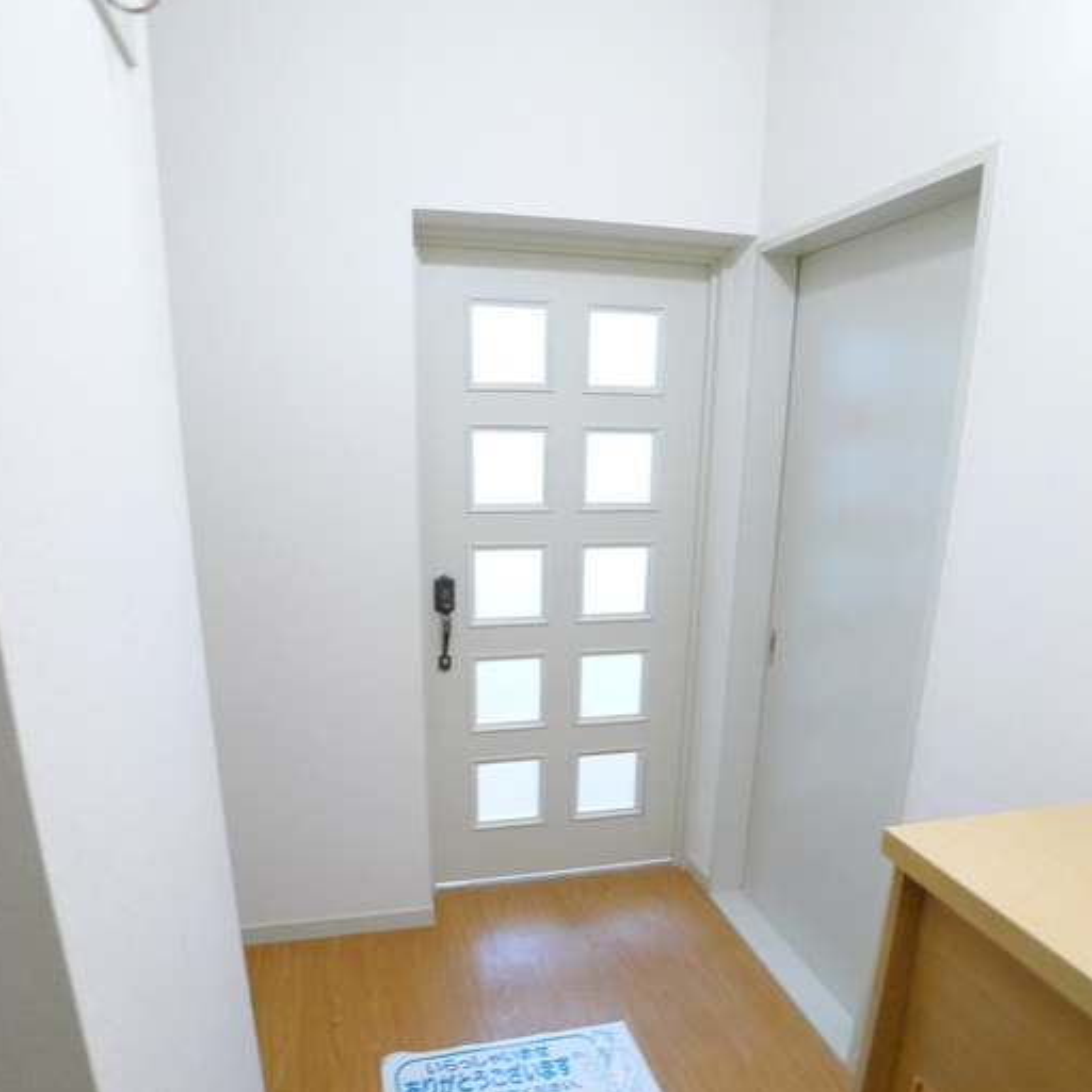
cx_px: 545
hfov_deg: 55.6
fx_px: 1035
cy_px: 725
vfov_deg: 54.5
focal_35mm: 29
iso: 400
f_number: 2
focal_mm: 5.1
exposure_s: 1/10
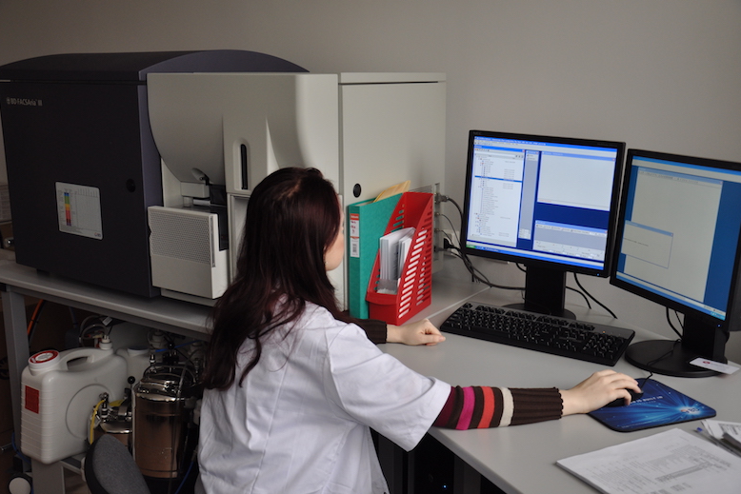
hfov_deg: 50.1
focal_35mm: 39
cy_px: 249
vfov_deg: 34.6
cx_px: 369
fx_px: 793
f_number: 4
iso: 400
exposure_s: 1/60
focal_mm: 25
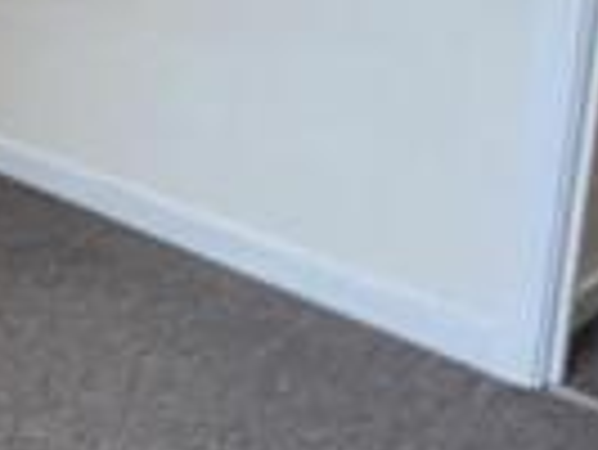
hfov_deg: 23.2
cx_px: -402
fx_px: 986
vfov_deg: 23.8
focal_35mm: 57
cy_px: -65
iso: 640
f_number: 1.8
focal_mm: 1.57
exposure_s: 1/50
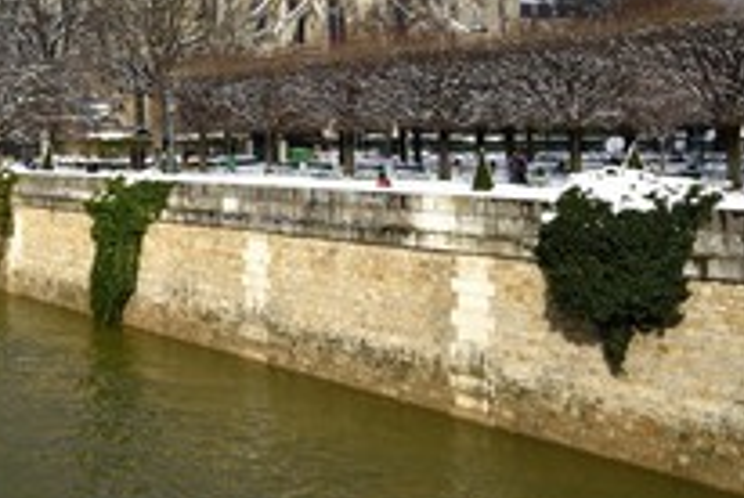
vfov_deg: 22.3
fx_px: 1221
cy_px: 18
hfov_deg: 31.5
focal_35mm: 59
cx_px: 14
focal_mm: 29
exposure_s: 1/200
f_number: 16
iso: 200
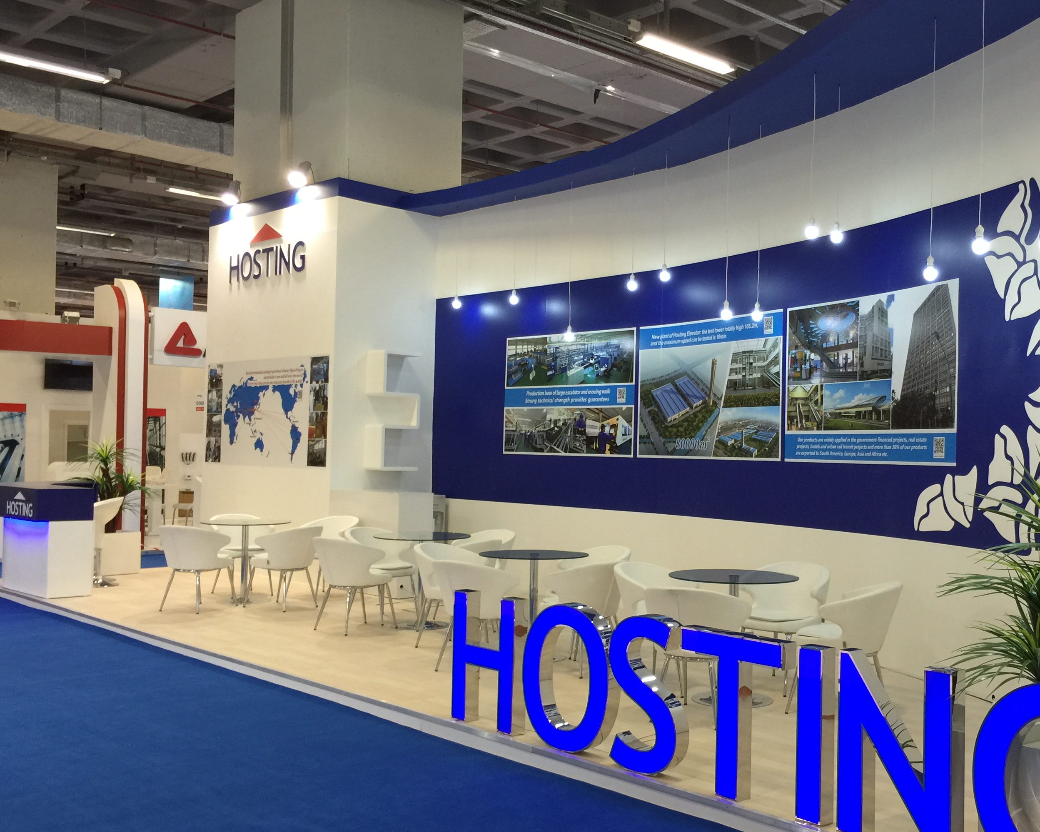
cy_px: 437
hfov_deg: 48.7
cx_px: 641
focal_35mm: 37
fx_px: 1139
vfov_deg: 40.1
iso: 64
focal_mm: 4.15
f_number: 2.2
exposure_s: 1/33
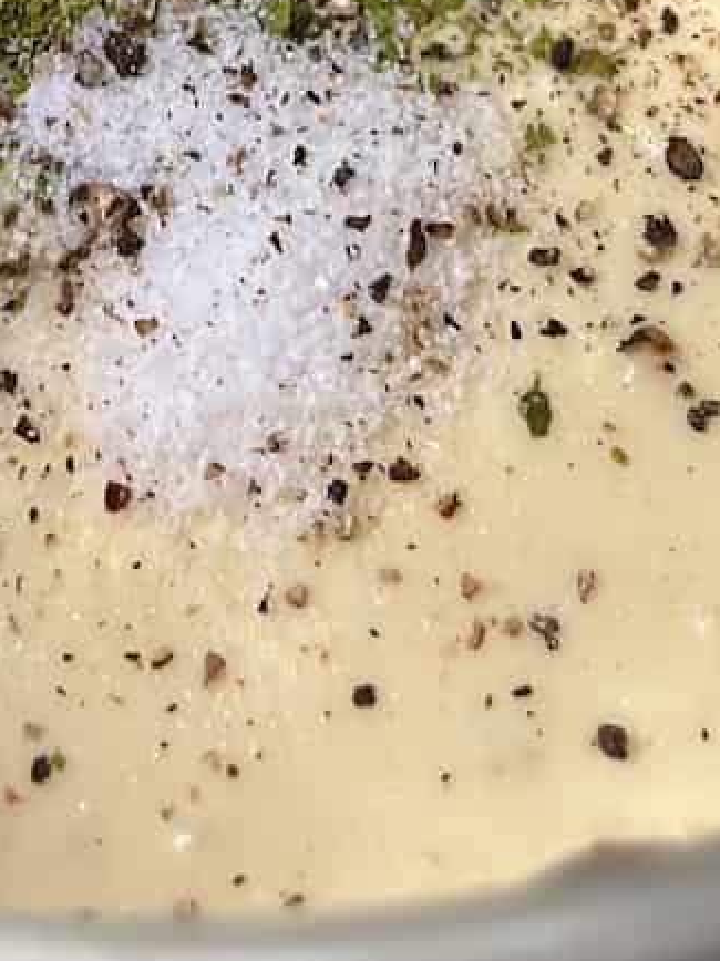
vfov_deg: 10.5
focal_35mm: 177
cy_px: -777
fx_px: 4914
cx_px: 120
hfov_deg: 8.4
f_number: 1.8
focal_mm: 6.9
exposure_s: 1/120
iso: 100
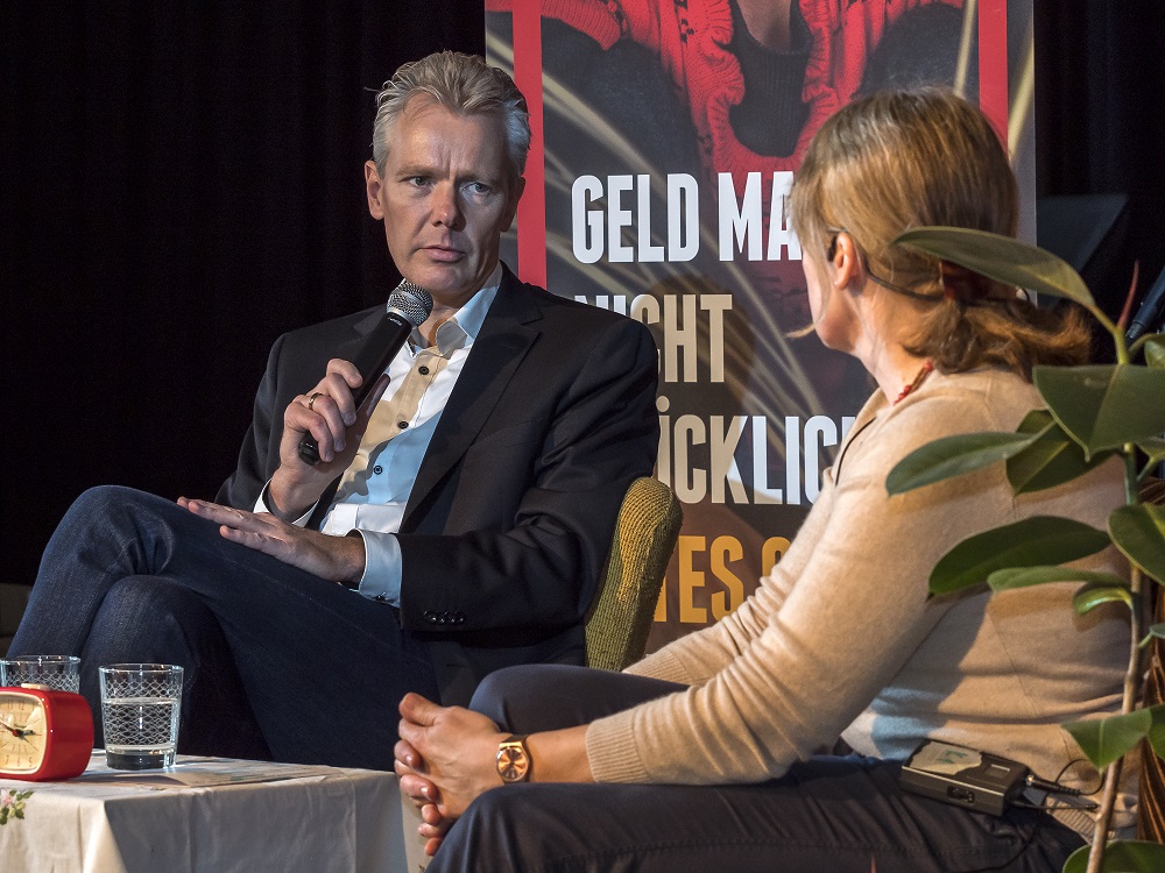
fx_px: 4173
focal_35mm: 124
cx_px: 582
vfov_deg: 12.0
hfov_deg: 15.9
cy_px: 436
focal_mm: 62
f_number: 5
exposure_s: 1/25
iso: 800
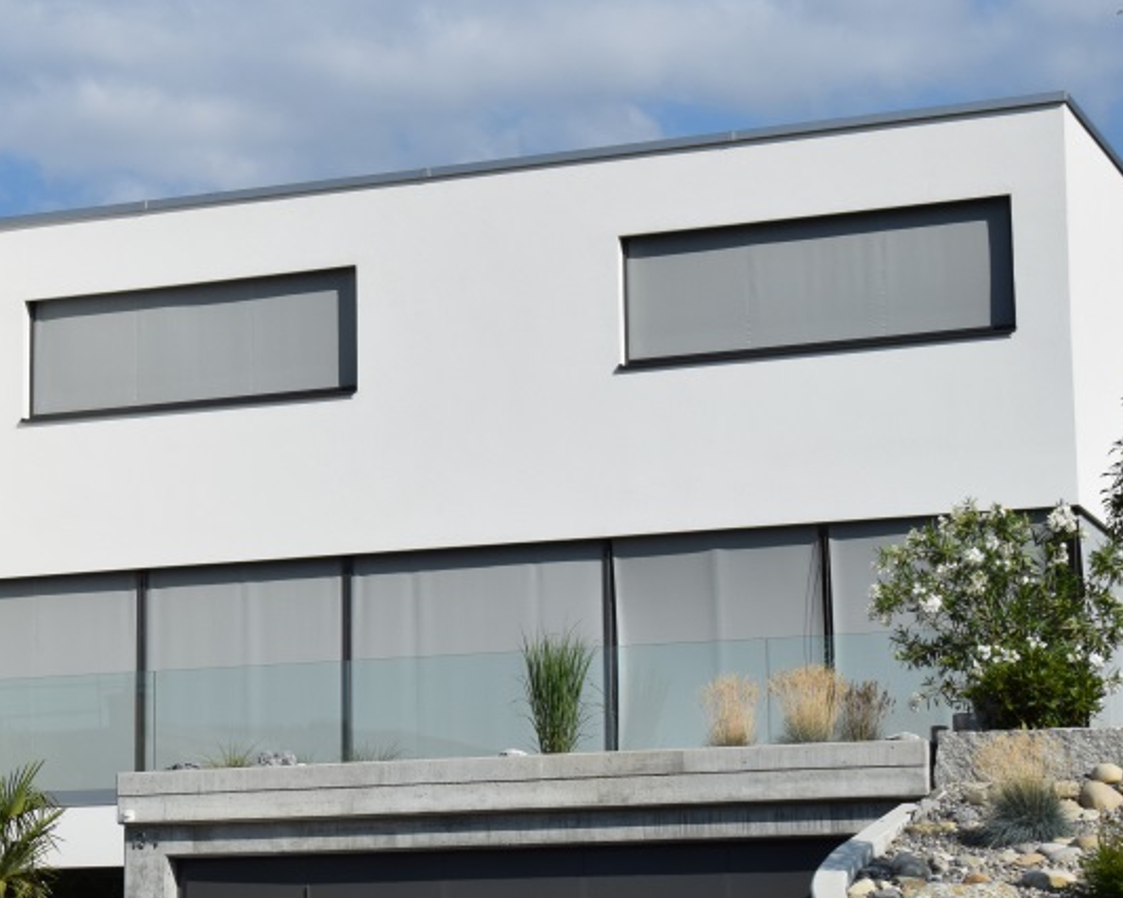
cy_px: 509
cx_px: 74
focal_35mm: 113
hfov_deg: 16.7
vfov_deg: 13.6
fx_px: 3755
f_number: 11
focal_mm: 34
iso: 200
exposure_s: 1/500
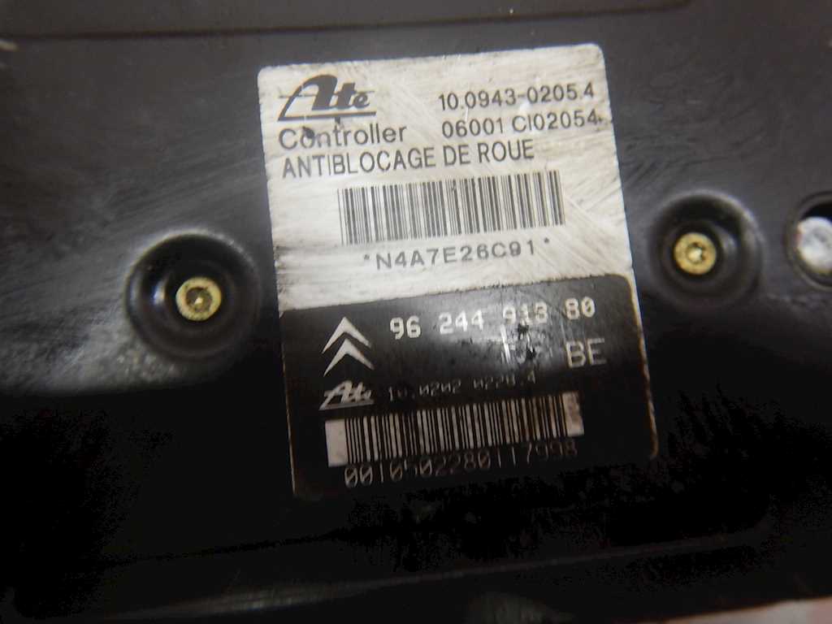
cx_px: 416
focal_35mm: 24
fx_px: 577
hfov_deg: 71.6
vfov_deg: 56.8
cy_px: 312
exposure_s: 1/30
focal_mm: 4.3
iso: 200
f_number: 2.8
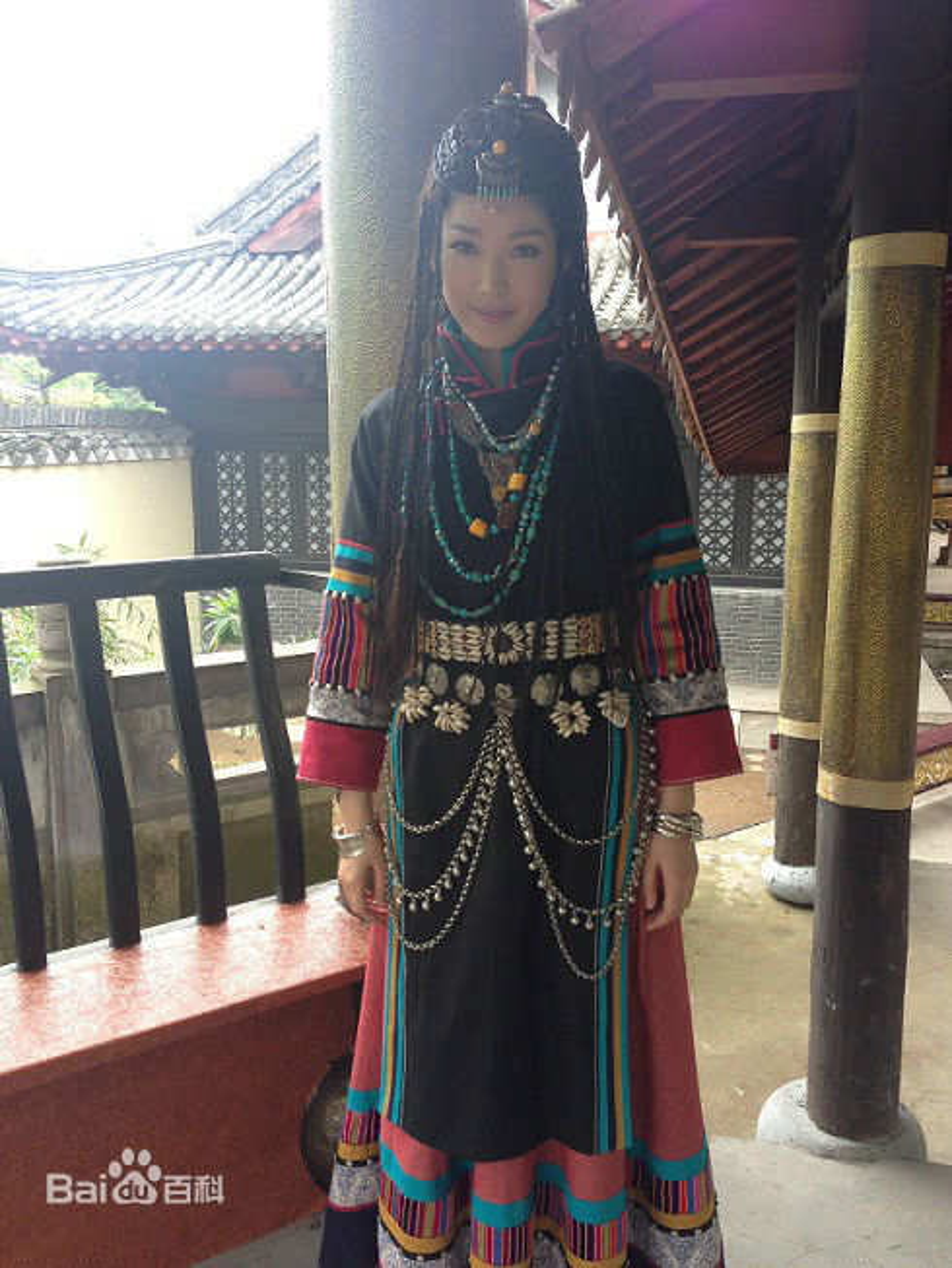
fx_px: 1210
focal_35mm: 33
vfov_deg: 55.3
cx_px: 476
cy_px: 634
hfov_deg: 43.0
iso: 50
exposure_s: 1/146
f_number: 2.4
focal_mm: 4.13
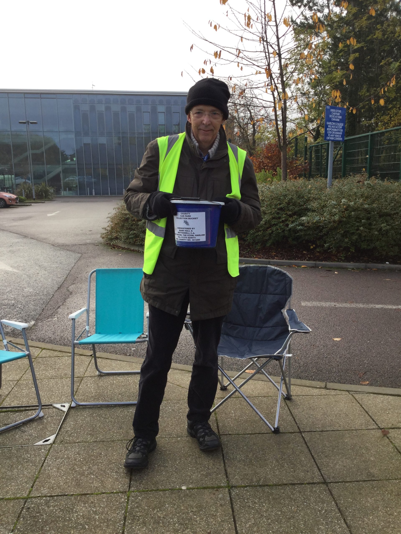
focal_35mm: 31
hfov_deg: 45.4
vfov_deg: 58.4
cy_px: 267
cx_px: 200
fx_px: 479
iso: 25
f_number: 2.4
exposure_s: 1/256
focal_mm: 3.3
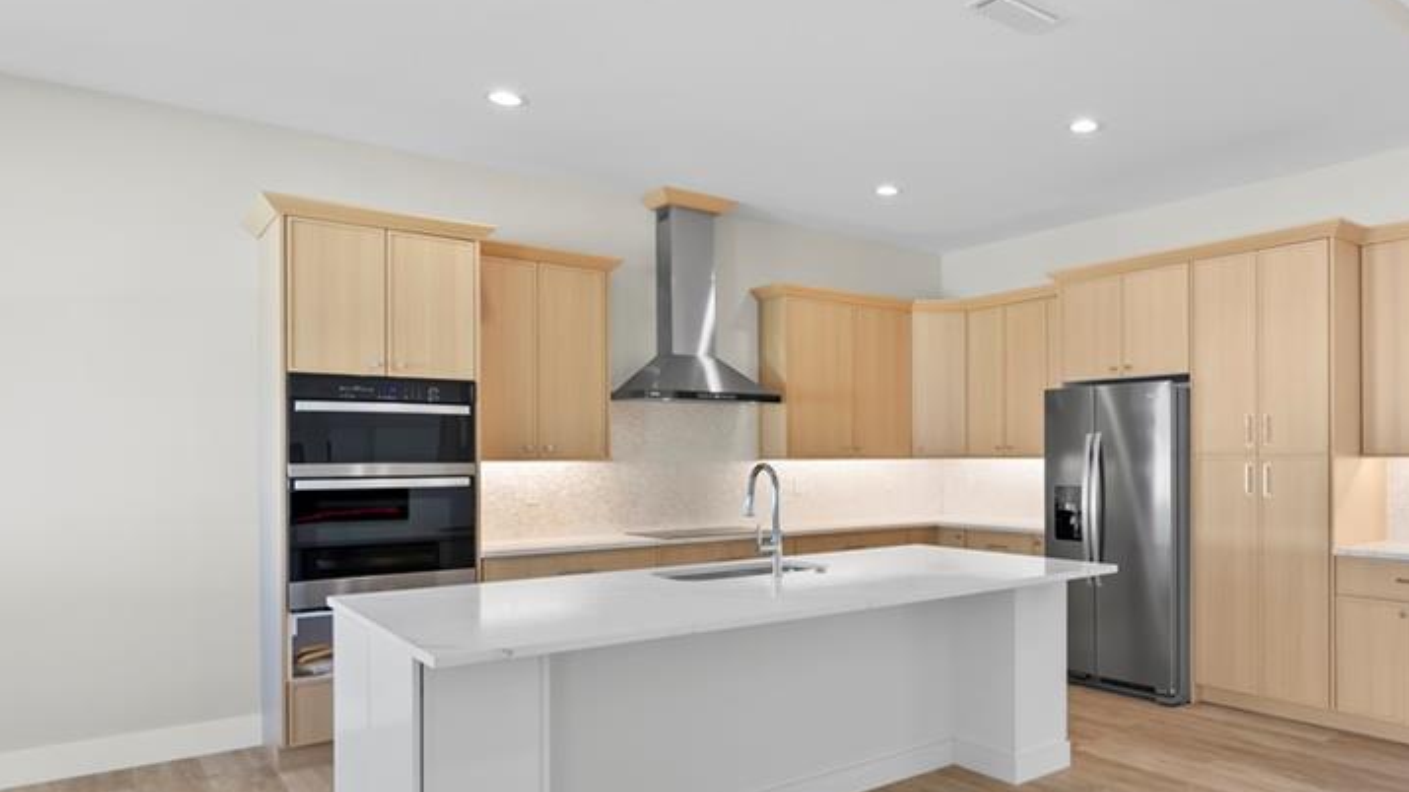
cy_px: 456
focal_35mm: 24
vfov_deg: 47.5
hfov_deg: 73.6
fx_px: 897
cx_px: 960
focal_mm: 16
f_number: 8
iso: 1600
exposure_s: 1/15
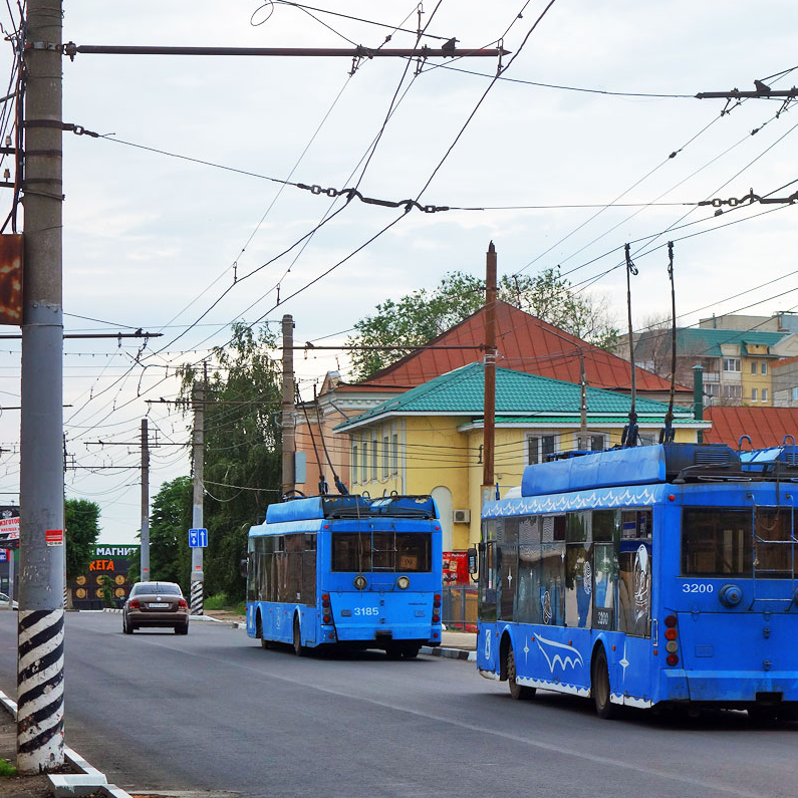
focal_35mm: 118
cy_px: 397
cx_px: 568
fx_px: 3078
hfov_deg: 14.7
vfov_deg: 14.8
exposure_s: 1/500
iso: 125
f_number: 5
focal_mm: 34.25
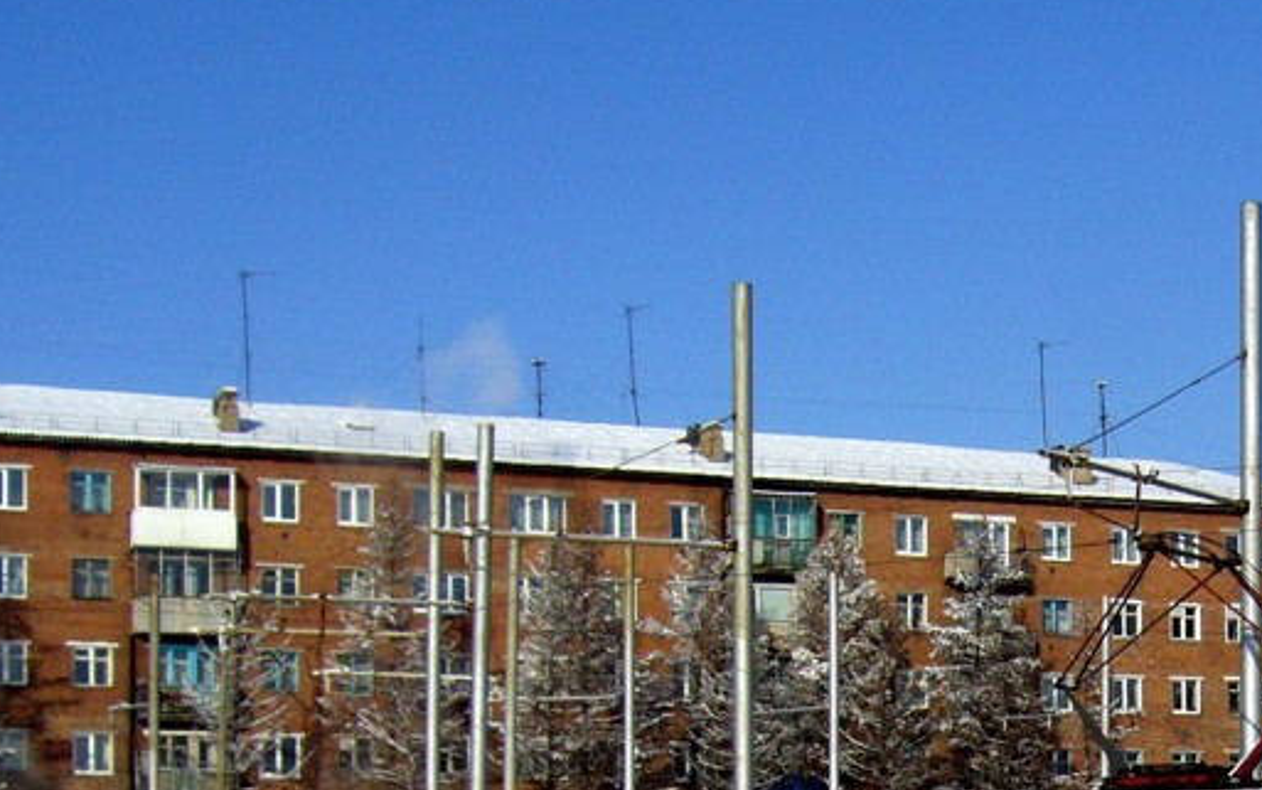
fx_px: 2546
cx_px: 1141
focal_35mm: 74
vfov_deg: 17.1
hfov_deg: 26.9
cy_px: 869
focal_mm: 5.8
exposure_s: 1/640
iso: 80
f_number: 5.6
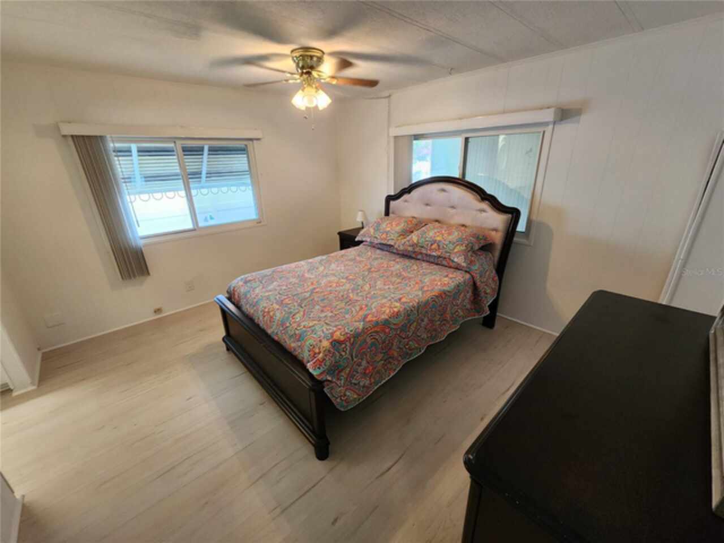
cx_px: 362
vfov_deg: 89.9
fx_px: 272
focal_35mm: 13
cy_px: 272
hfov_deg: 106.2
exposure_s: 1/60
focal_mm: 2.2
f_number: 2.2
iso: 320
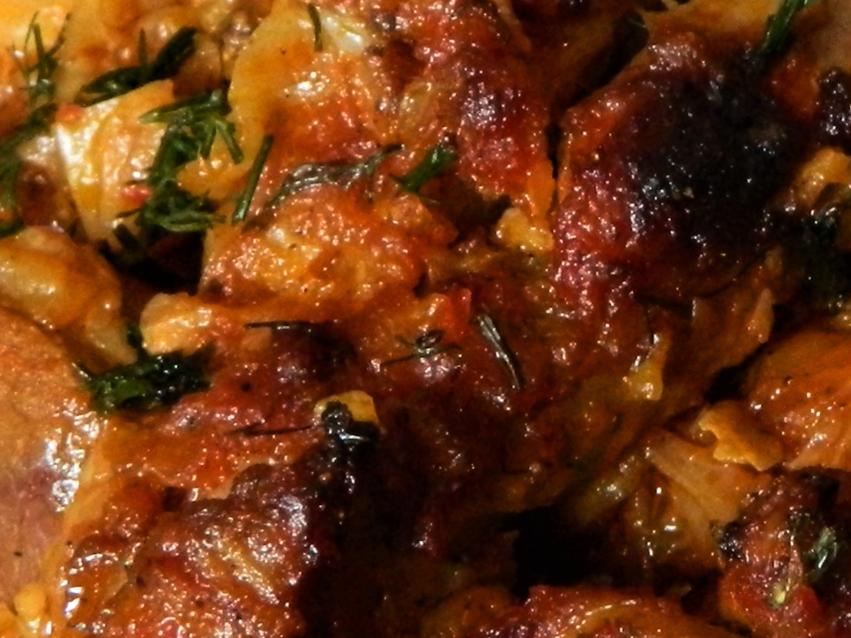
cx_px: 1003
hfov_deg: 14.8
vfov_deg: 11.5
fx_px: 3171
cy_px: 399
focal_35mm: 129
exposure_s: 1/20
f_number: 3.3
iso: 400
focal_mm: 6.2
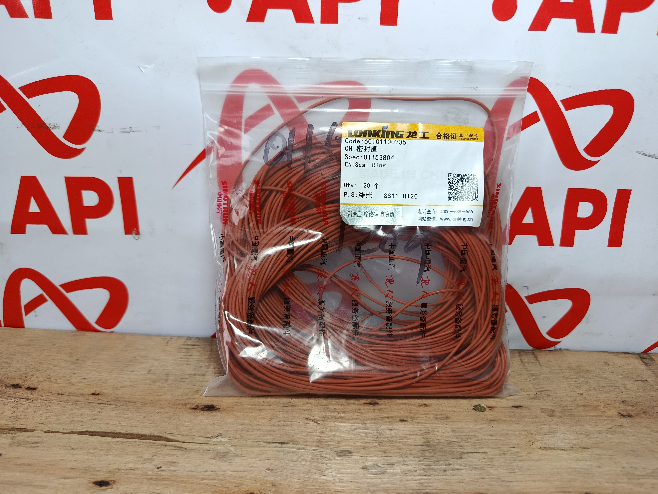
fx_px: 456
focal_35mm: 24
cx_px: 329
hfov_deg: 71.6
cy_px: 247
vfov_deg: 56.8
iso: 50
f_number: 1.7
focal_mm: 5.24
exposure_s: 1/100
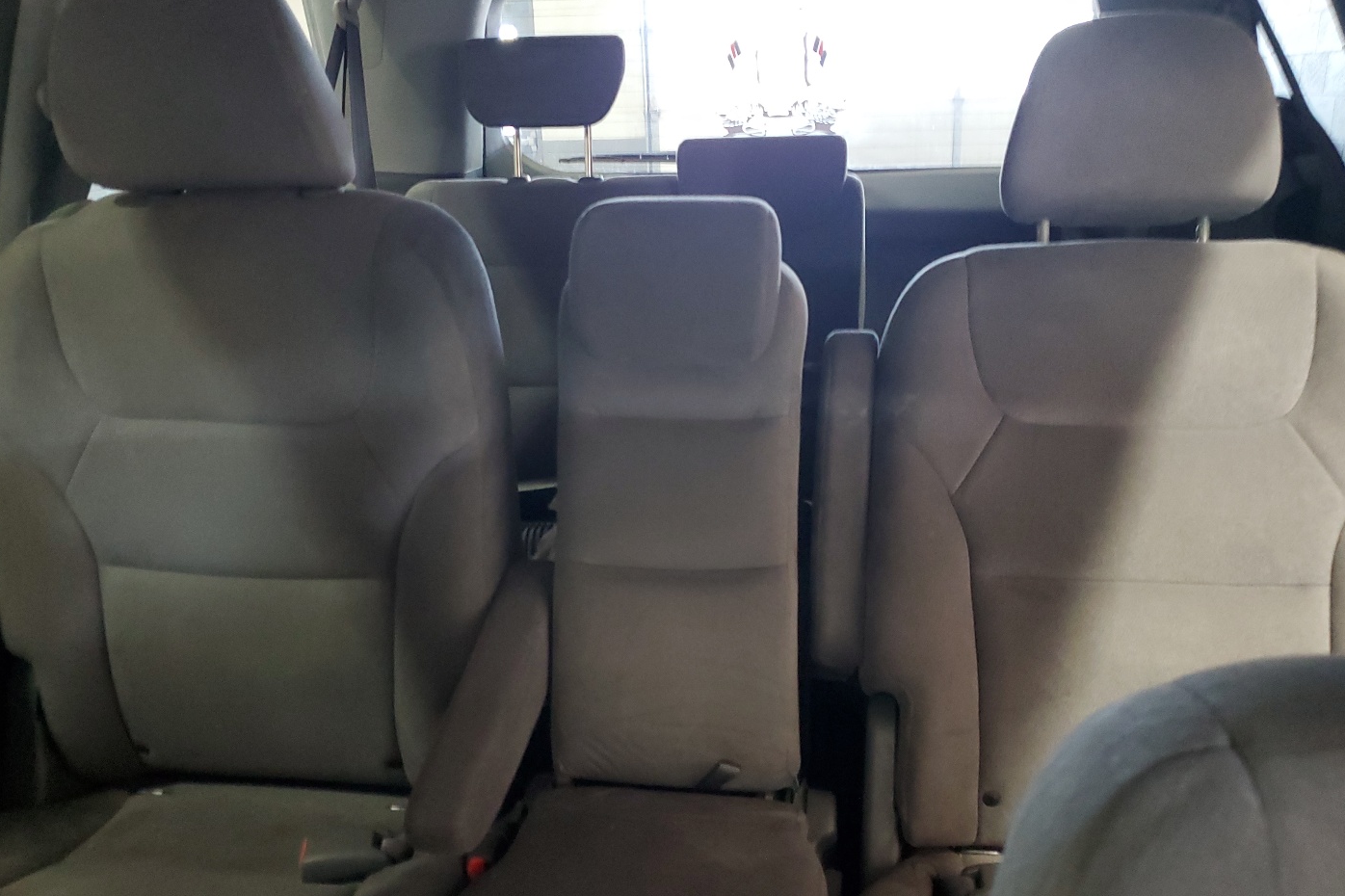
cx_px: 684
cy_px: 497
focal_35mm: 31
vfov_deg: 42.2
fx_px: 1158
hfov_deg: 60.3
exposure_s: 1/15
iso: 310
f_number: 1.5
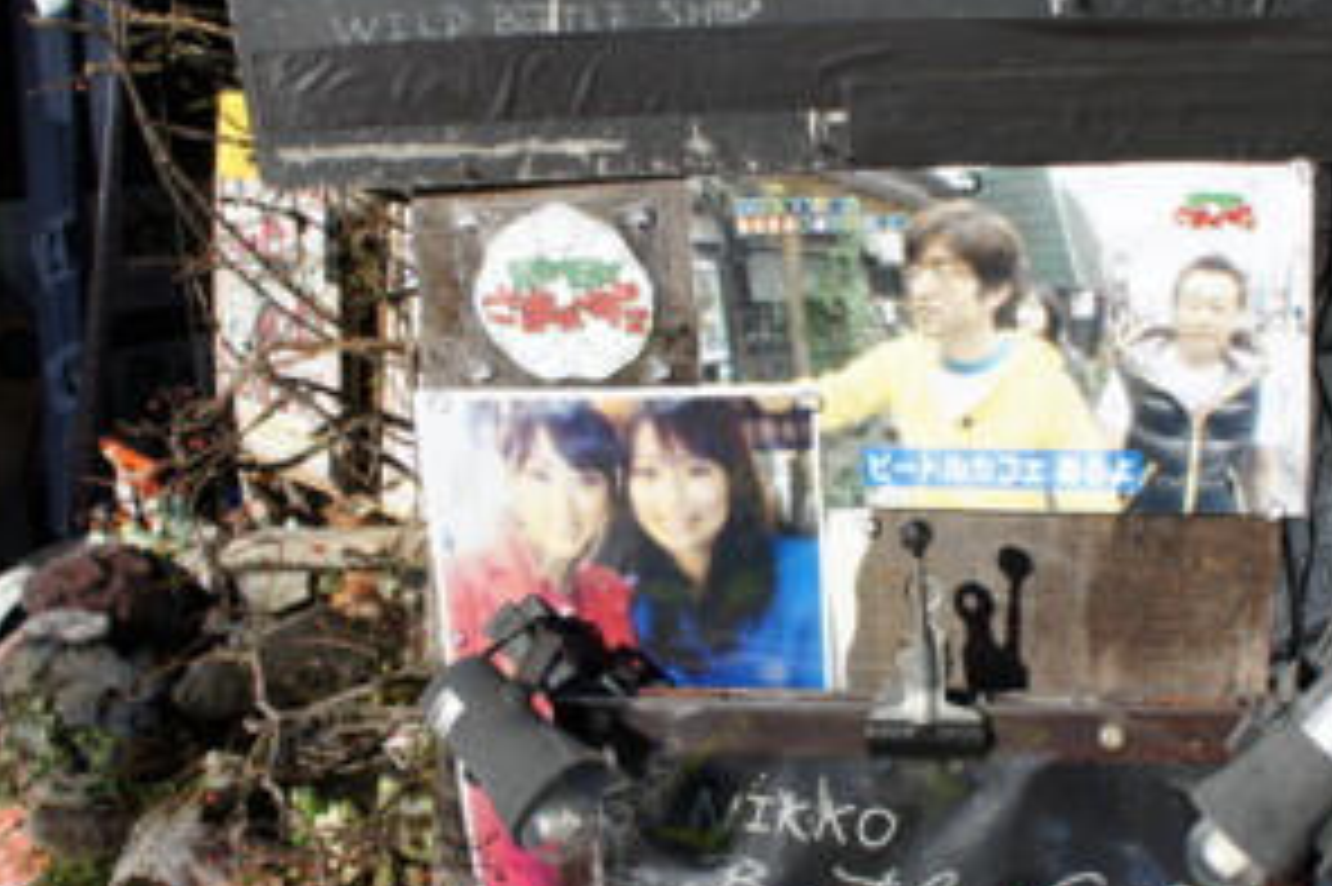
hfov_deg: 46.9
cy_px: 474
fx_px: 1516
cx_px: 860
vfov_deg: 32.6
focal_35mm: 41
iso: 200
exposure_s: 1/400
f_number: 7.1
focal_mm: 18
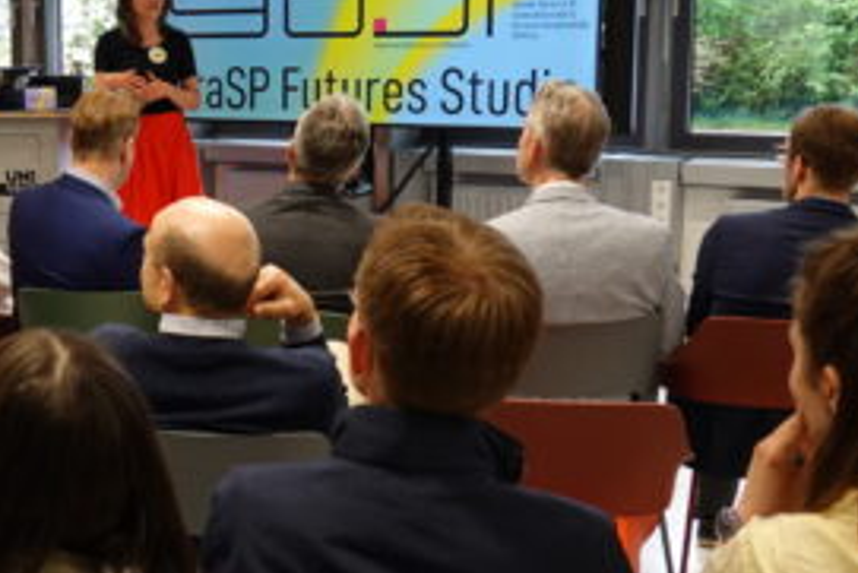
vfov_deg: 23.0
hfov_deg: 32.6
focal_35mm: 59
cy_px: 239
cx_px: 127
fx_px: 1407
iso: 320
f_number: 3.5
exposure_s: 1/40
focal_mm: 12.01
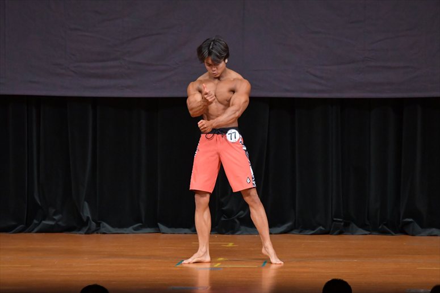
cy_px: 146
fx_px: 3298
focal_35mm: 270
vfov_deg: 5.1
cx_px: 220
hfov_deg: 7.6
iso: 5000
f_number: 5.6
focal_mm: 180
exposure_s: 1/400
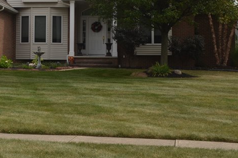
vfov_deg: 16.2
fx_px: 548
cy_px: 12
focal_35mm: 83
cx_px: 38
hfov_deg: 24.0
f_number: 9
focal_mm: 24
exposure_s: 1/200
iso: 100
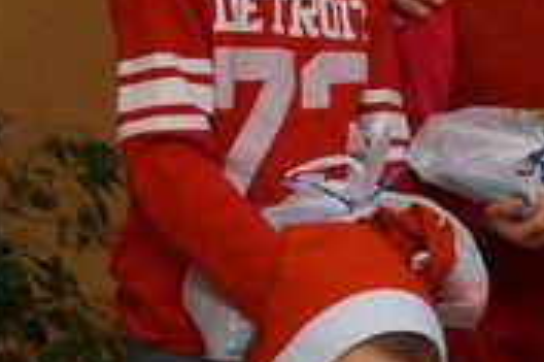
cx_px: 1175
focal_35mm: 138
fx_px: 2083
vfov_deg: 9.9
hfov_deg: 12.6
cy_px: 195
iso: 2500
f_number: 4
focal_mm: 18
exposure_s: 1/160
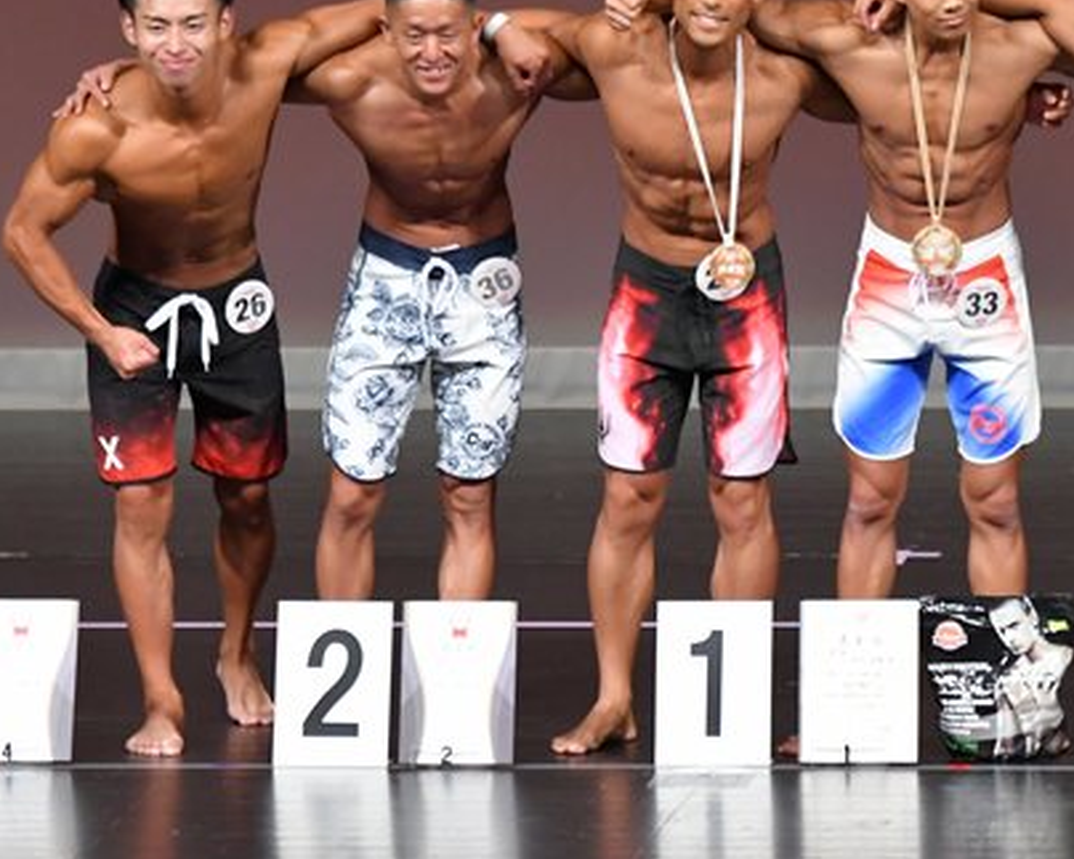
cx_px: 809
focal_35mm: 486
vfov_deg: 3.2
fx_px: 15444
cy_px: 338
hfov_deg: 4.0
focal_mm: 180
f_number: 5.6
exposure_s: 1/400
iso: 4000
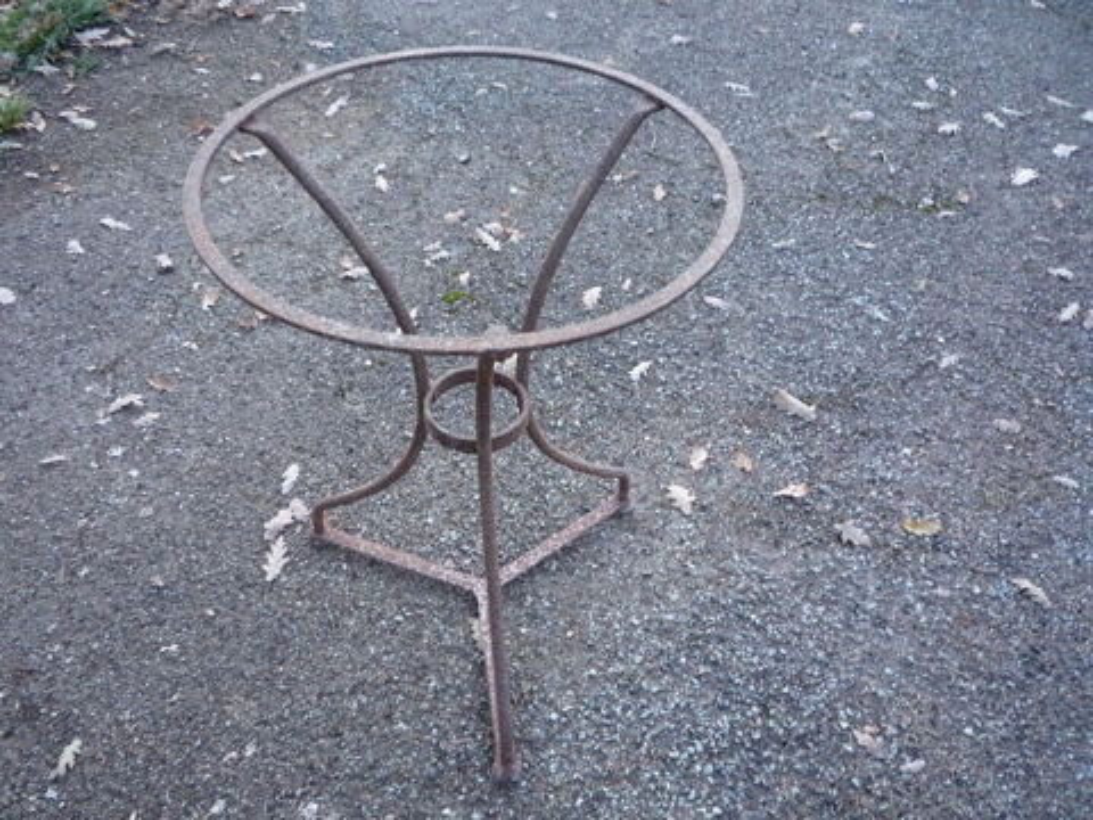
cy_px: 410
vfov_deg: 46.8
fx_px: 947
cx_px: 546
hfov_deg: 60.0
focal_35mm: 30
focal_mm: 5.2
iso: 400
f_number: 3.3
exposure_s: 1/15
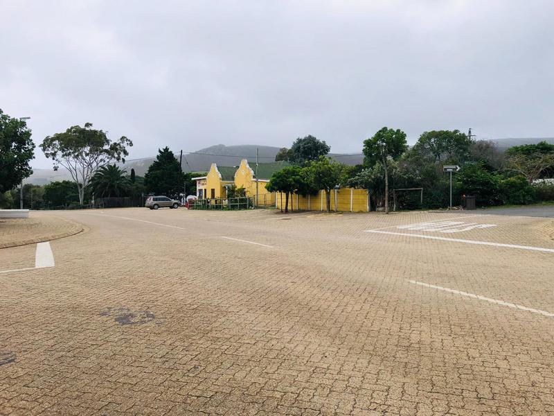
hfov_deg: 63.4
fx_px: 448
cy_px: 208
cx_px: 277
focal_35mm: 28
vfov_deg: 49.7
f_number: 1.8
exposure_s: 1/1715
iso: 20
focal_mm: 3.99
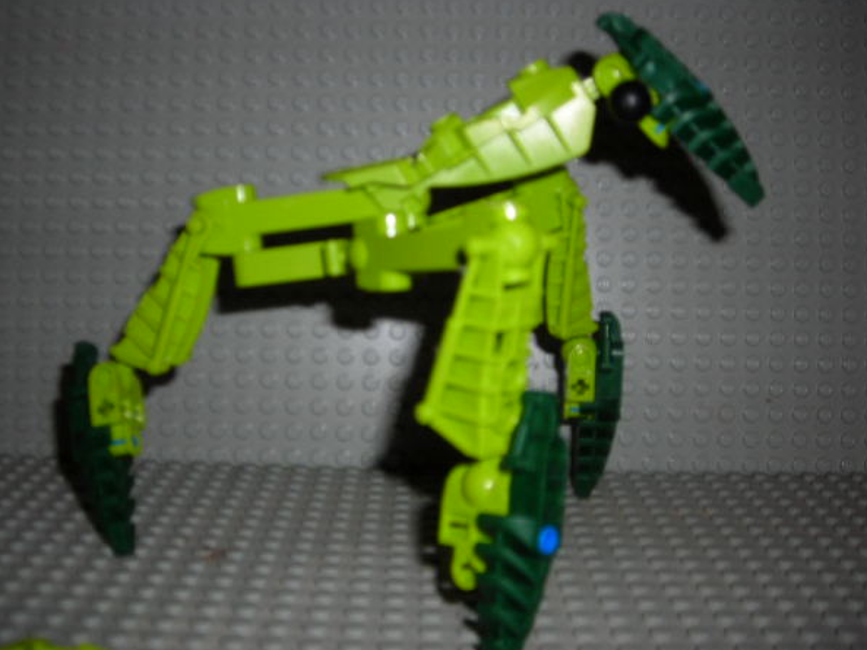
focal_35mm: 41
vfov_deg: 35.1
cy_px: 310
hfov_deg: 45.7
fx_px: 1027
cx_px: 408
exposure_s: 1/60.1
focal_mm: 6.3
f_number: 3.2
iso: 50
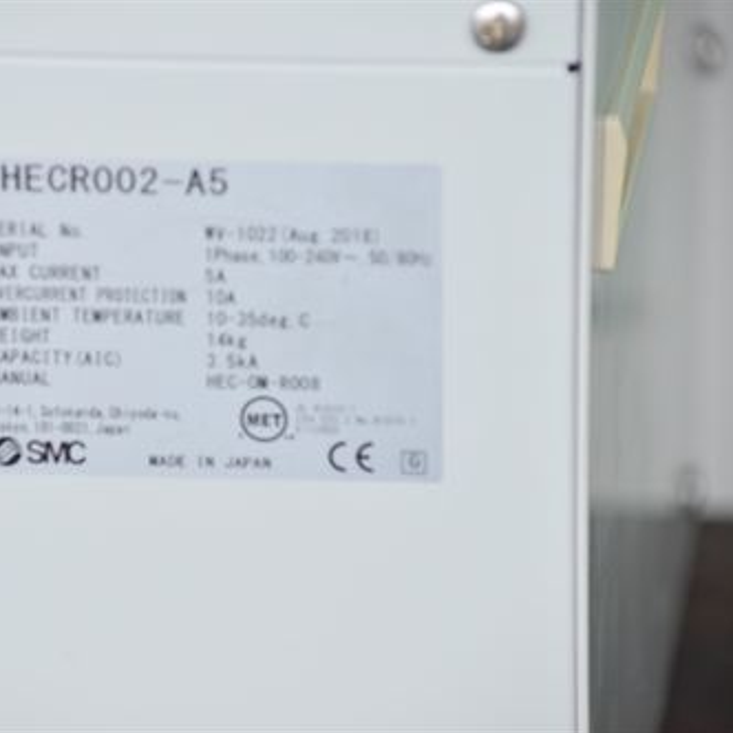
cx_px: 216
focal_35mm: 260
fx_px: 6220
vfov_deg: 6.7
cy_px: 366
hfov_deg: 6.7
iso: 1250
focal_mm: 135
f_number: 6.3
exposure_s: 1/320
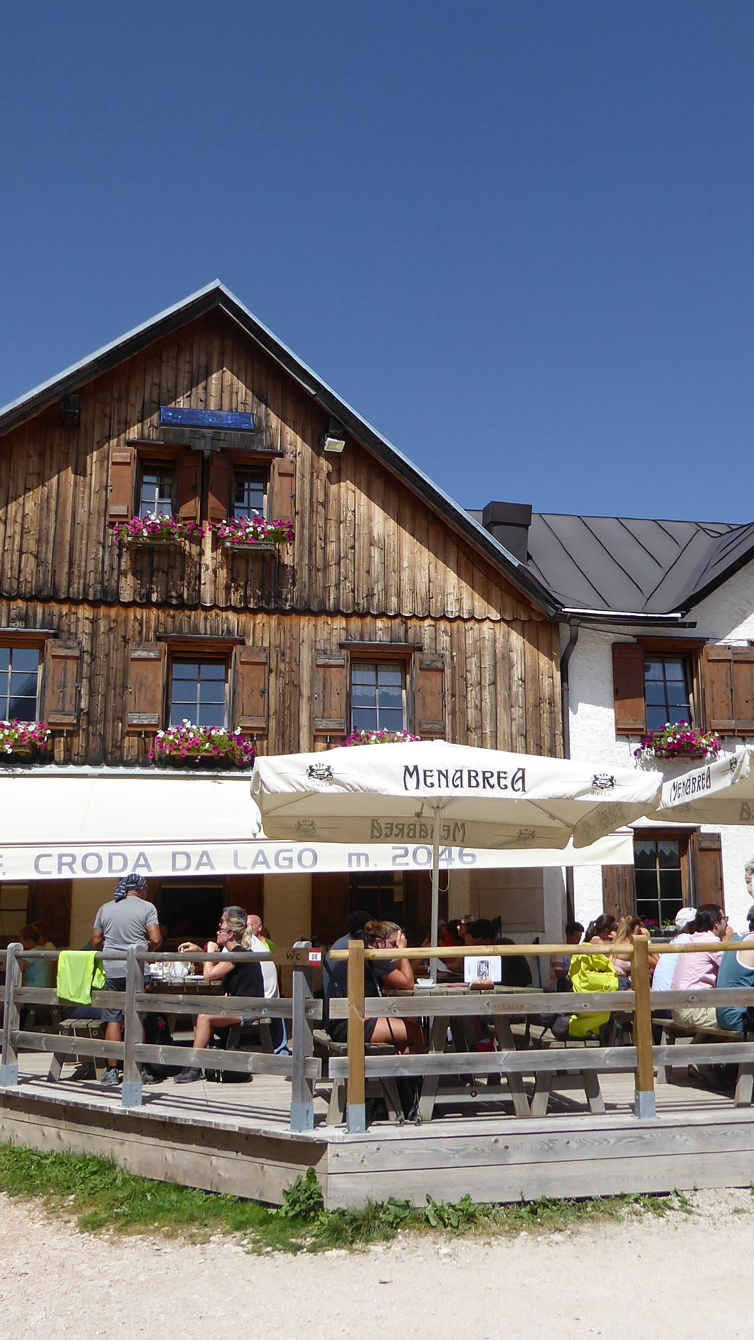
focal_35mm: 37
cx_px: 459
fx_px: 1315
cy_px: 673
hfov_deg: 31.9
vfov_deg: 54.0
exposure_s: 1/1300
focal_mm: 4.3
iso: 80
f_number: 3.3
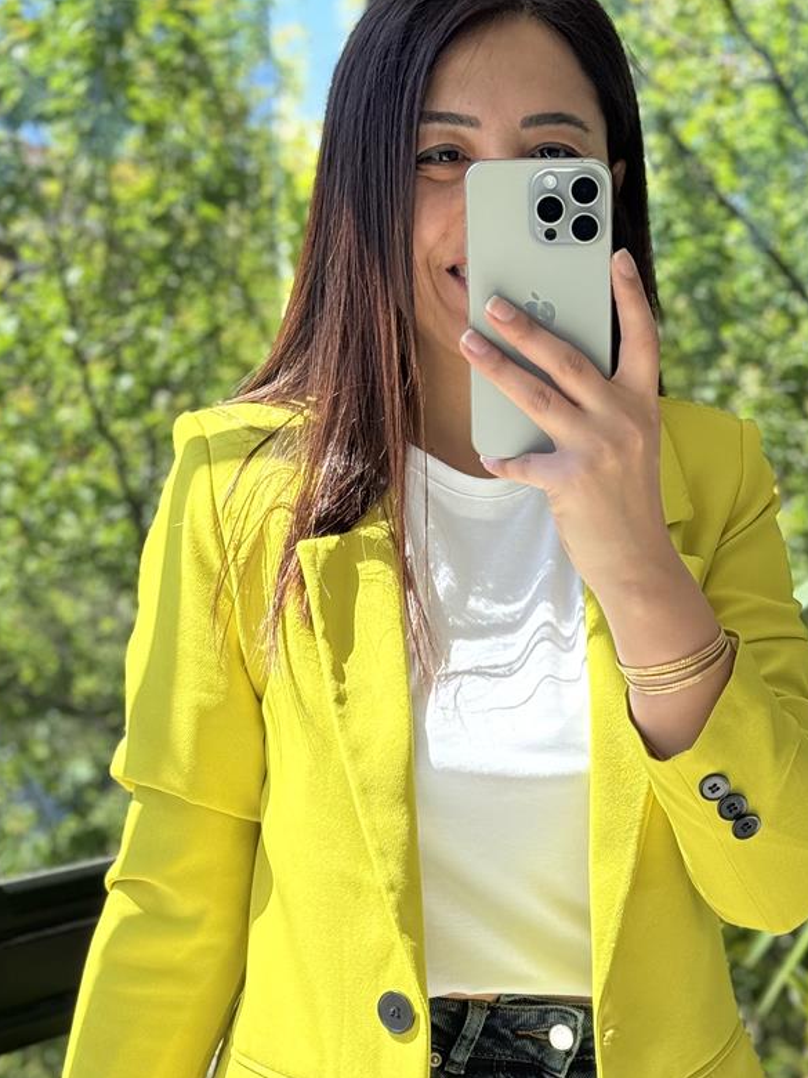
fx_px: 2552
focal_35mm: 82
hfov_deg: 17.9
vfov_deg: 23.6
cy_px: 798
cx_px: 565
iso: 64
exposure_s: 1/451
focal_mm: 6.76
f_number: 1.78
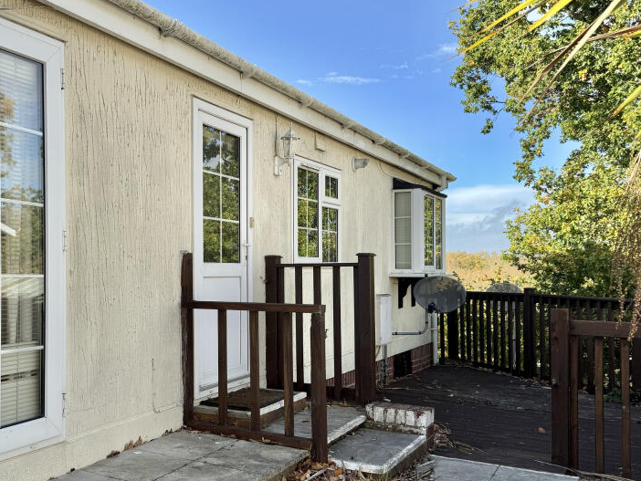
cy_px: 267
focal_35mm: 35
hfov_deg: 51.5
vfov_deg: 40.7
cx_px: 209
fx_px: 648
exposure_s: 1/2053
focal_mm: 6.76
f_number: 1.78
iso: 80
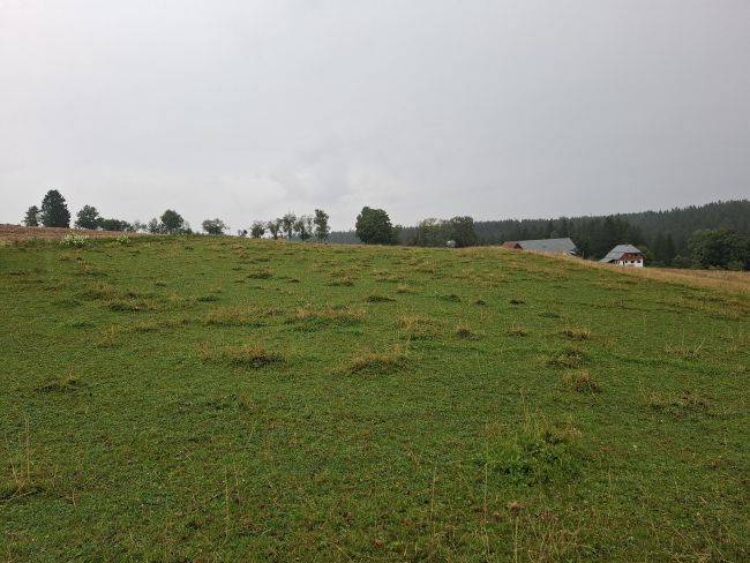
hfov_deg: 73.9
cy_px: 282
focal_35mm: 23
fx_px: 499
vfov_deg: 58.9
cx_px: 375
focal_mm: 5.54
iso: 50
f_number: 1.8
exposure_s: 1/298
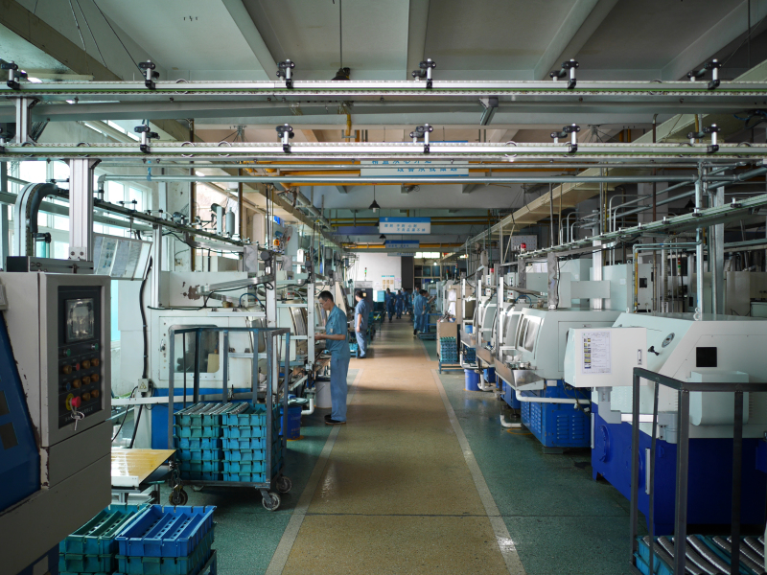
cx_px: 384
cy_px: 288
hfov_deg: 60.0
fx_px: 665
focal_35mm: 30
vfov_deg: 46.8
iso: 200
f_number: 1.7
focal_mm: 15
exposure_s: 1/160
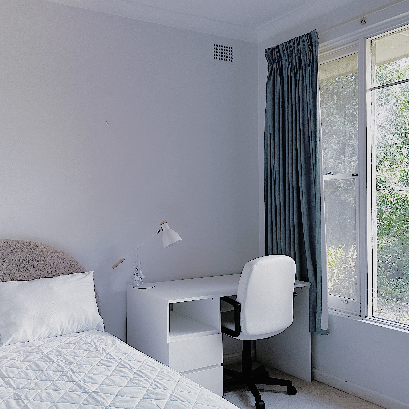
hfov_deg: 47.0
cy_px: 204
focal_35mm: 35
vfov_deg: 47.2
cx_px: 164
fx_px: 468
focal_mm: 6.86
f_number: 1.78
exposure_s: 1/103
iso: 250
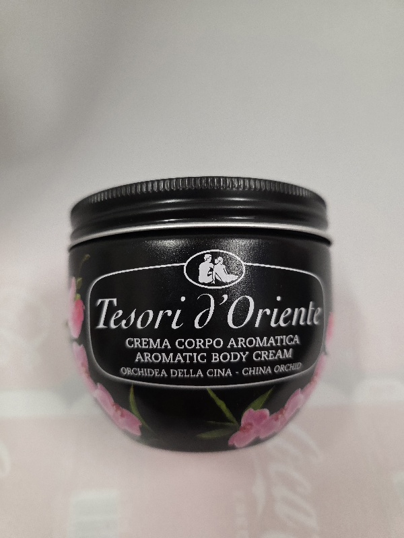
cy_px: 269
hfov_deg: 58.9
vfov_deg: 73.9
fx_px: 358
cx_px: 202
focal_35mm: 23
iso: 500
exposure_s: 1/101
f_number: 1.7
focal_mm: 6.3
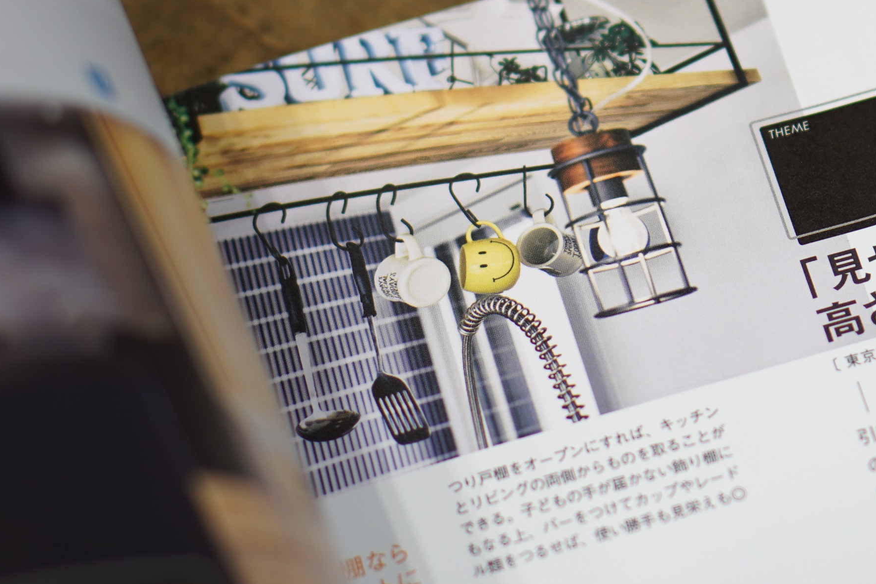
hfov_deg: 12.0
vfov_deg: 8.1
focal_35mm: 169
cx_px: 858
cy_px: 269
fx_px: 4112
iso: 100
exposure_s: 1/160
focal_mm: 50
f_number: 1.8
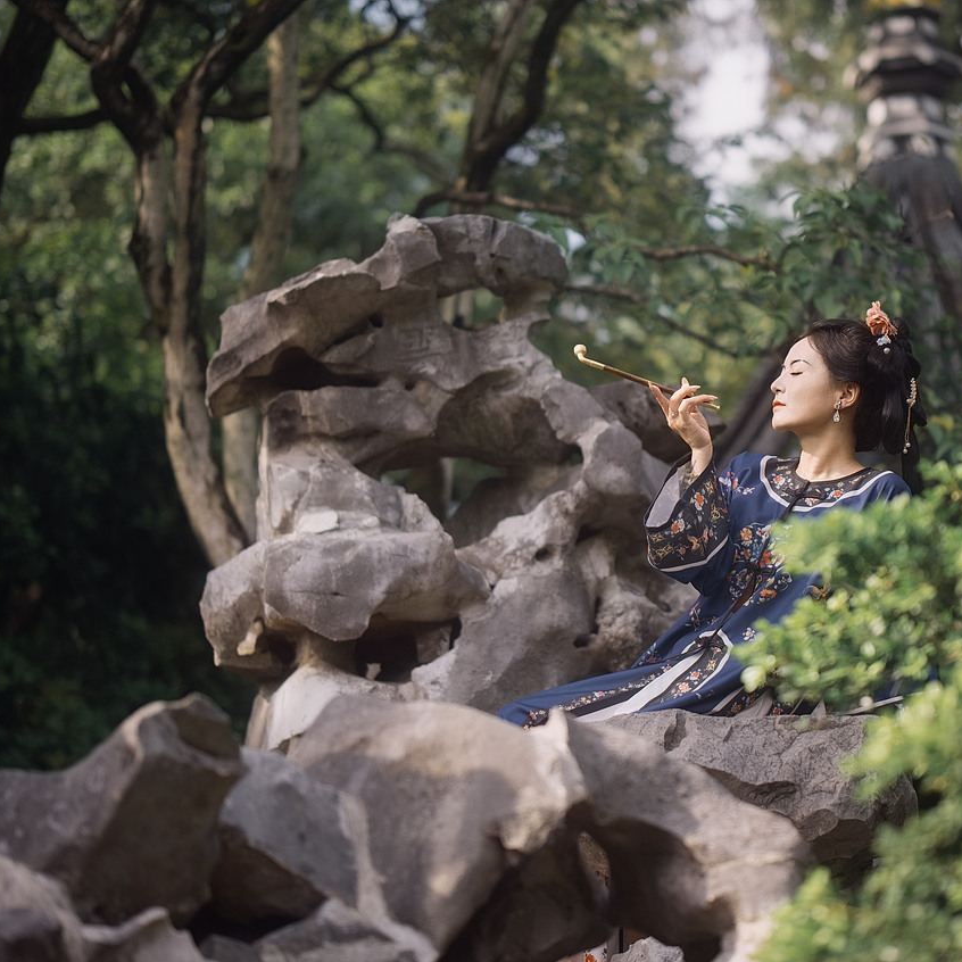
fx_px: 3396
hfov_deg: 16.1
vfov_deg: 16.1
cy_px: 484
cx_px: 613
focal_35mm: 108
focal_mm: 56
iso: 125
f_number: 1.2
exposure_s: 1/2000
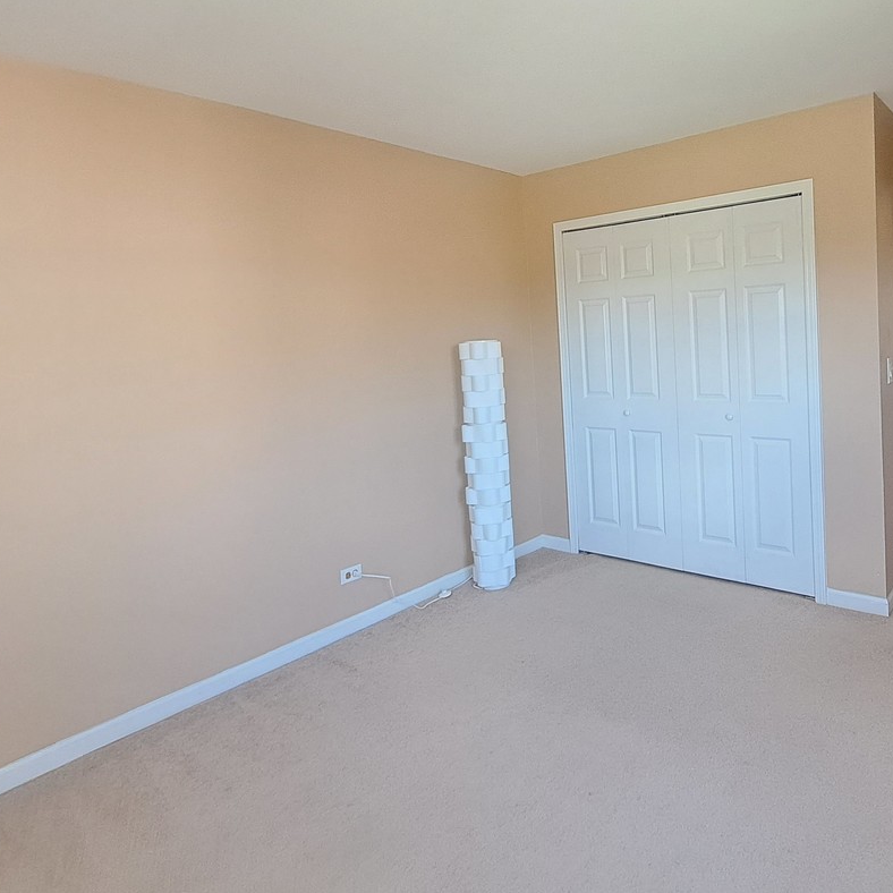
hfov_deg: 70.4
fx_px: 613
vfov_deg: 71.4
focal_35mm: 21
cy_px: 356
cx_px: 581
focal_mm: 1.74
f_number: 2.2
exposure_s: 1/40
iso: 50
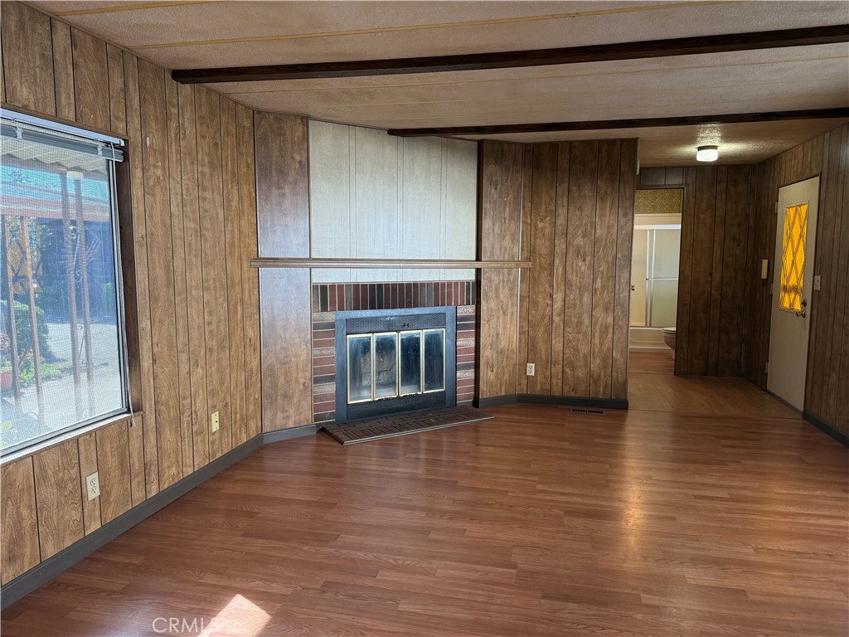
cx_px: 424
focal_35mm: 24
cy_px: 318
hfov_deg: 71.6
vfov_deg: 56.8
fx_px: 589
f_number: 1.78
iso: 250
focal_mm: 6.76
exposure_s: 1/120
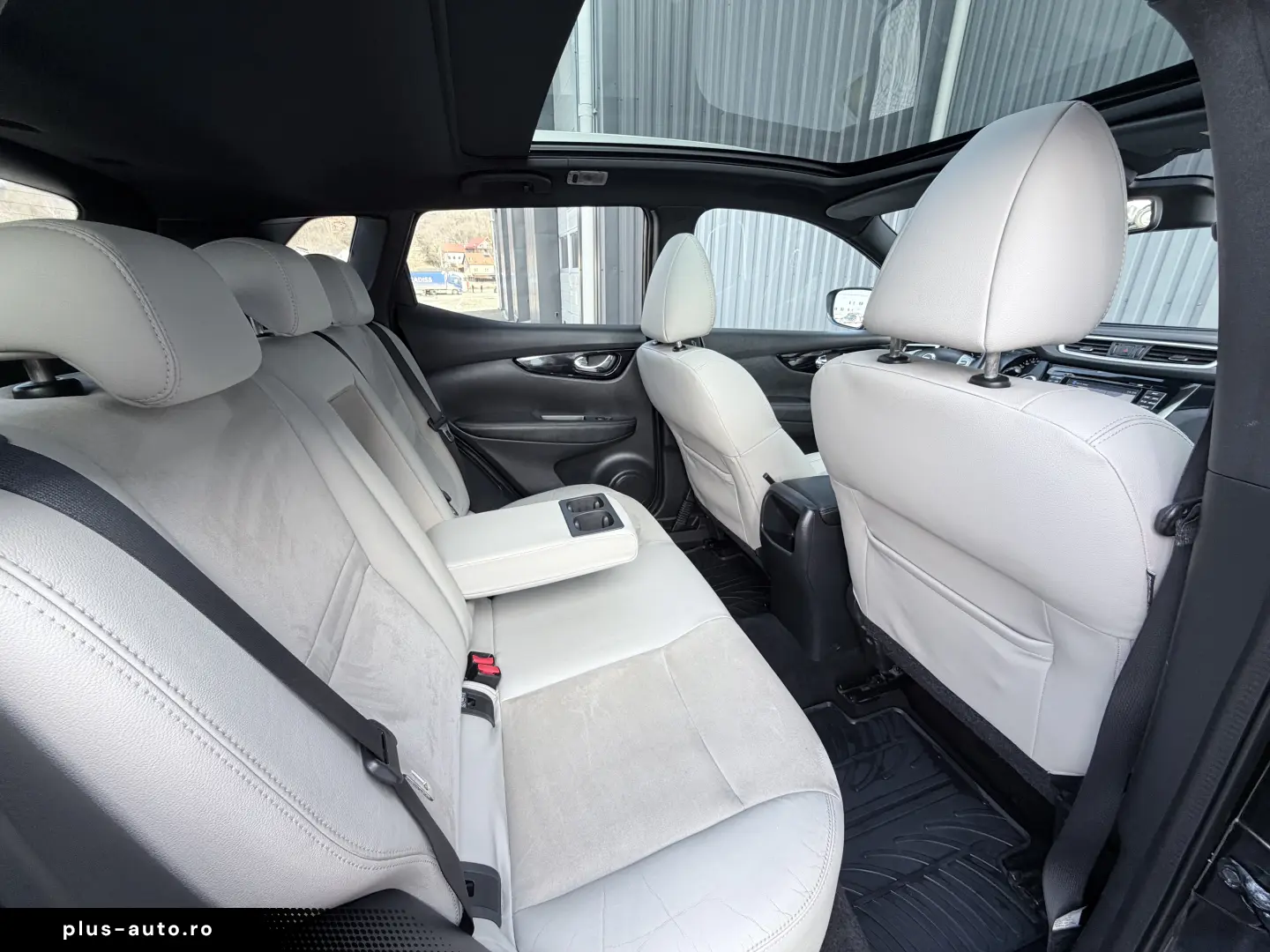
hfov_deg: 102.1
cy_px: 476
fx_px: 514
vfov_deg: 85.7
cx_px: 635
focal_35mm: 14
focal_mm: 2.22
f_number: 2.2
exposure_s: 1/121
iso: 80
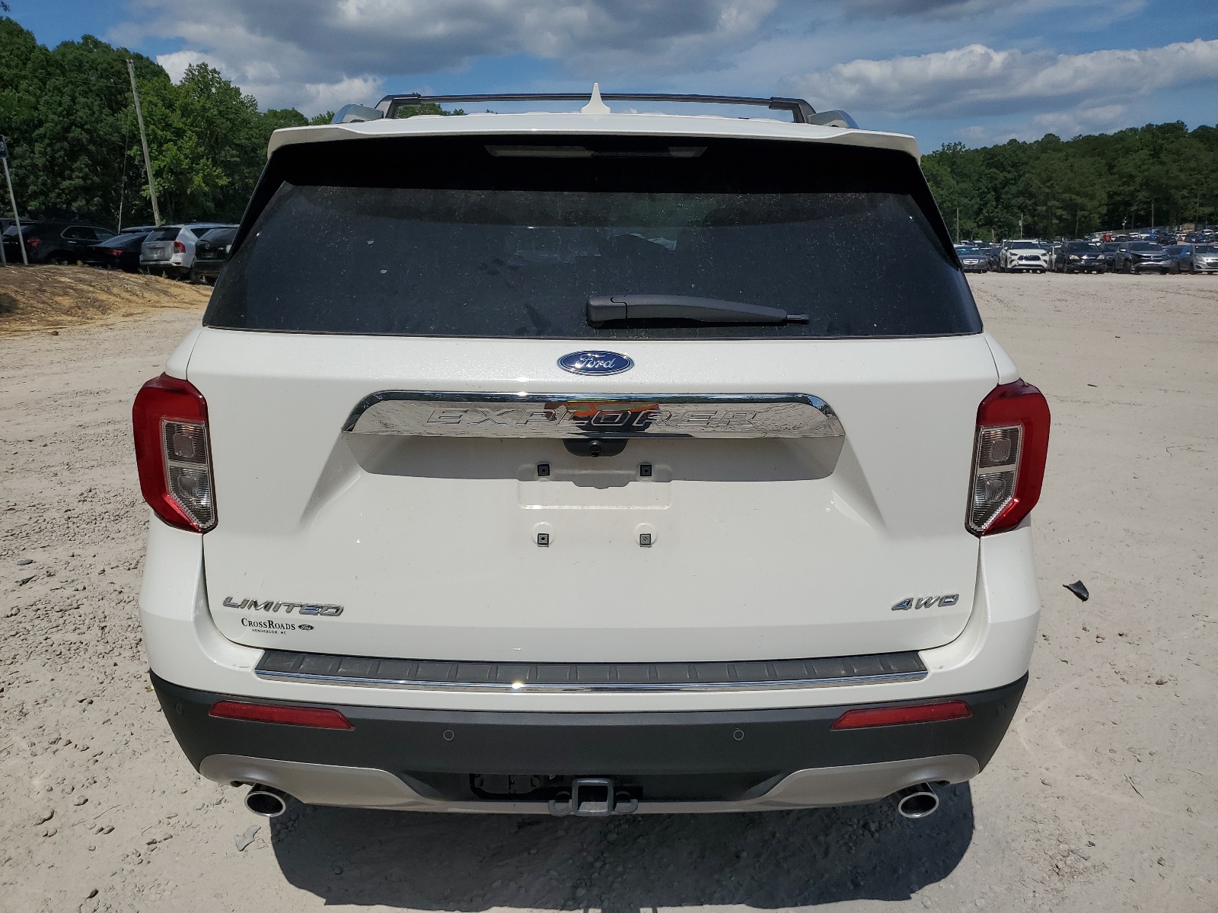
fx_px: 915
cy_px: 456
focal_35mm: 26
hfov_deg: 67.3
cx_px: 609
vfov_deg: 53.1
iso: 51
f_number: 1.5
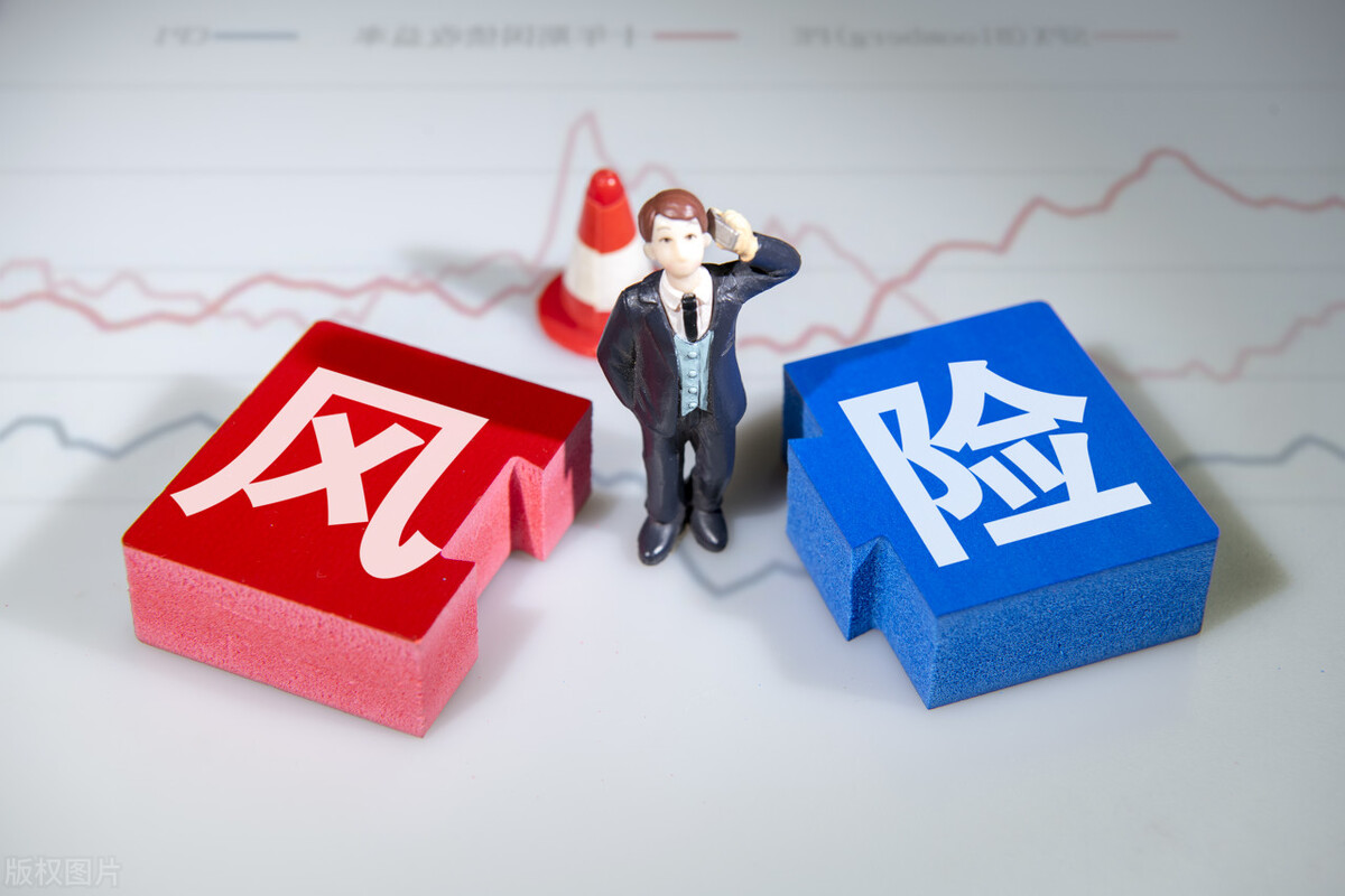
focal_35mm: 70
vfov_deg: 19.5
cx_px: 672
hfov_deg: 28.8
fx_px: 2615
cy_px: 448
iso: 160
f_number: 8
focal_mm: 70
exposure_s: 1/100
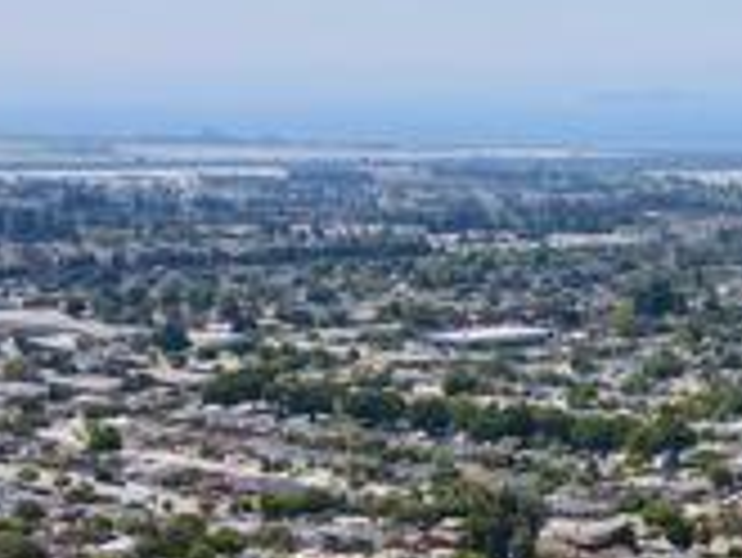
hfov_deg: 19.1
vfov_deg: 15.4
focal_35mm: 93
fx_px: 1995
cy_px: 662
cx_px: 1030
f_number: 2.8
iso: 100
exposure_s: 1/725
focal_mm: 4.5
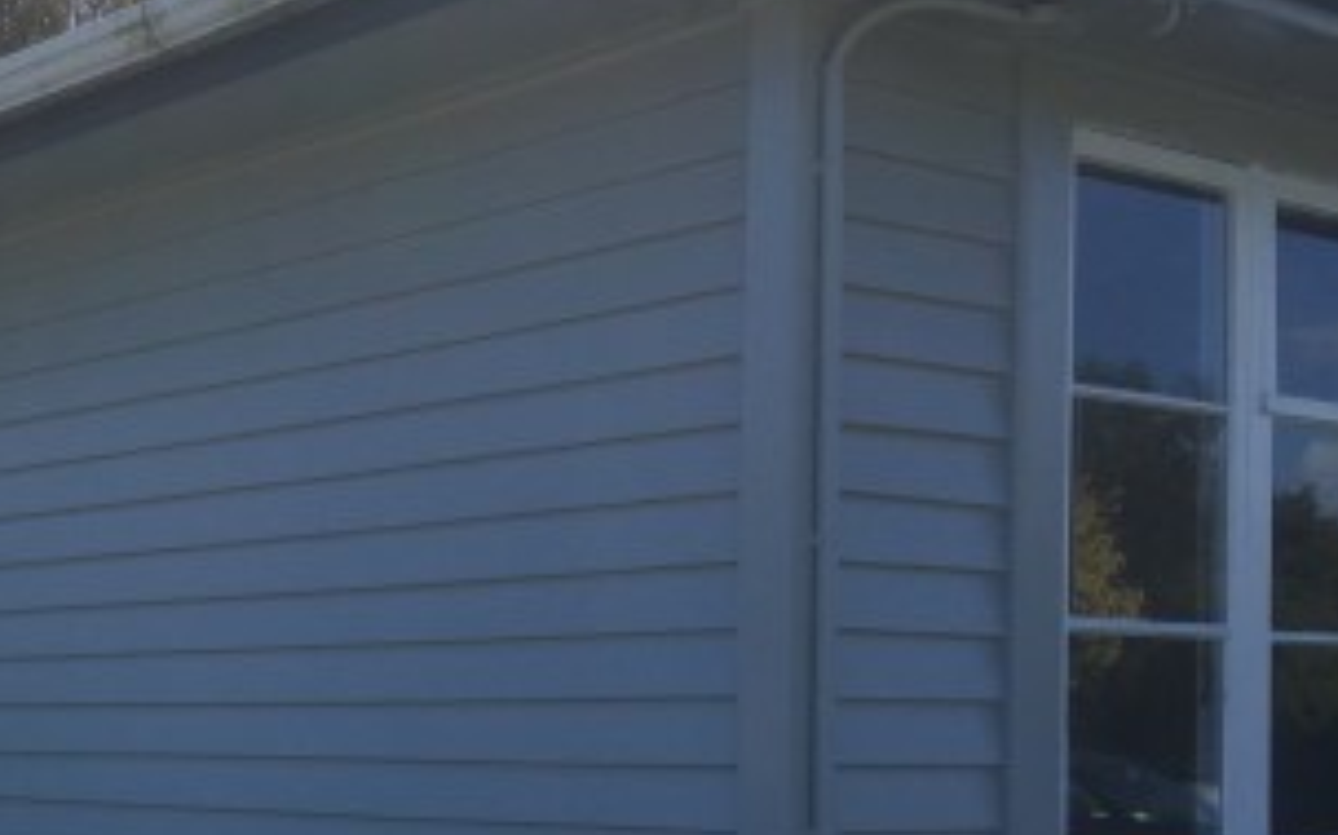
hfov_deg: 29.4
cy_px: 786
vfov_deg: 19.5
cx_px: -4
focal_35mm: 65
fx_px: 2369
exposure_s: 1/1980
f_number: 2.2
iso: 32
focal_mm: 4.15
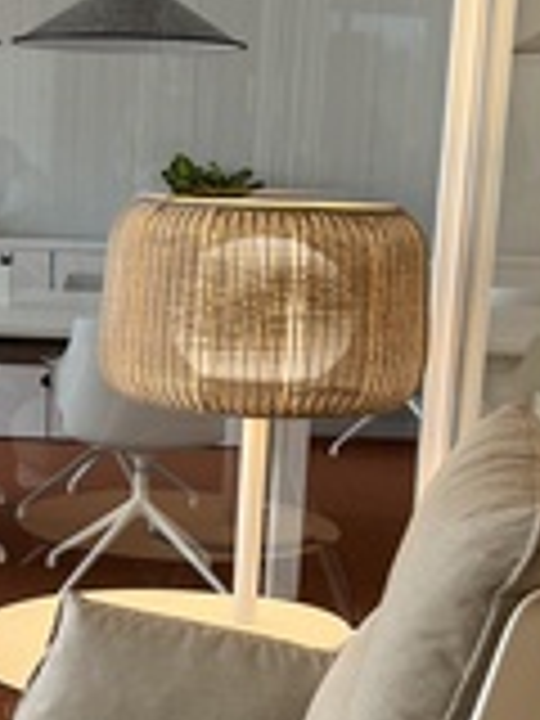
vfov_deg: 24.0
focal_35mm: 81
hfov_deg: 18.0
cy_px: 508
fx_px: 1685
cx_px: 88
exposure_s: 1/121
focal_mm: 5.7
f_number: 1.5
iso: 100
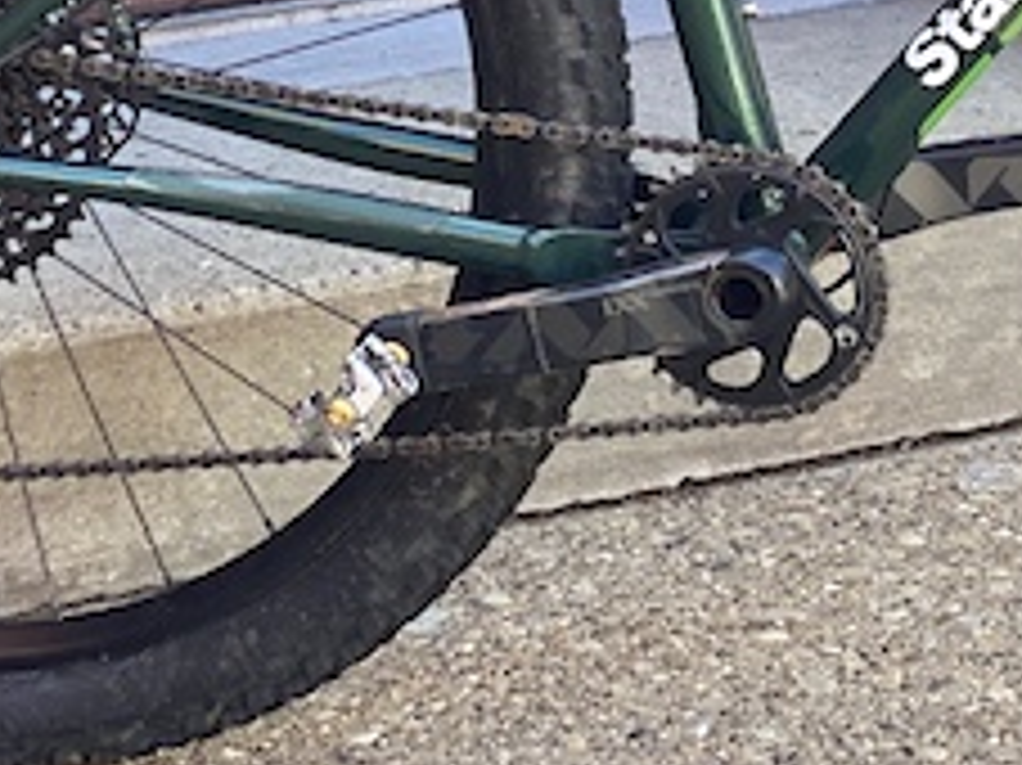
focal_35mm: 183
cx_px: 1072
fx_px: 5400
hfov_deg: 10.7
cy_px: -216
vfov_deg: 8.0
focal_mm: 6
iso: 40
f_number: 2
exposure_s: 1/122
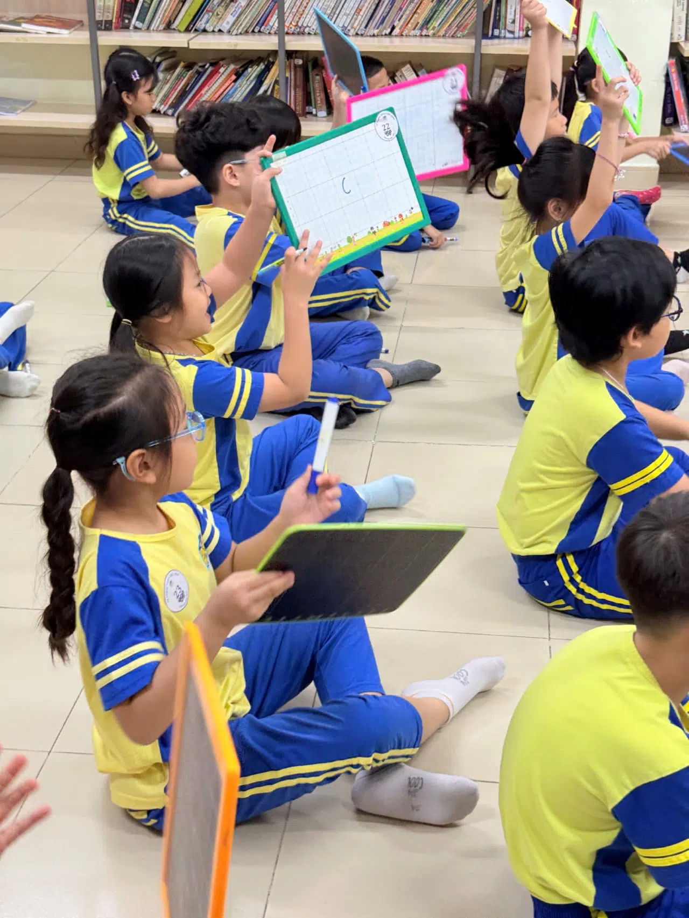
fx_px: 1274
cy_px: 459
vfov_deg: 39.7
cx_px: 344
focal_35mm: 48
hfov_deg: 30.3
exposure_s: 1/50
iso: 100
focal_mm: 6.76
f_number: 1.78
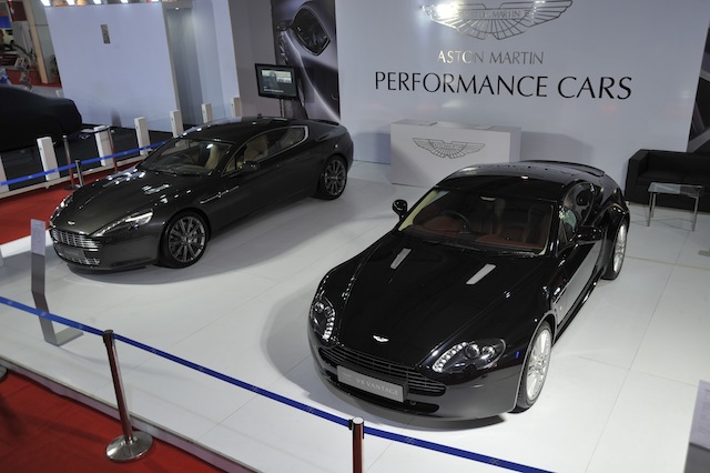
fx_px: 670
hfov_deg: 55.8
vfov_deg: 38.8
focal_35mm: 34
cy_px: 236
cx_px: 355
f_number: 8
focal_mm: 34
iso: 200
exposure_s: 1/20
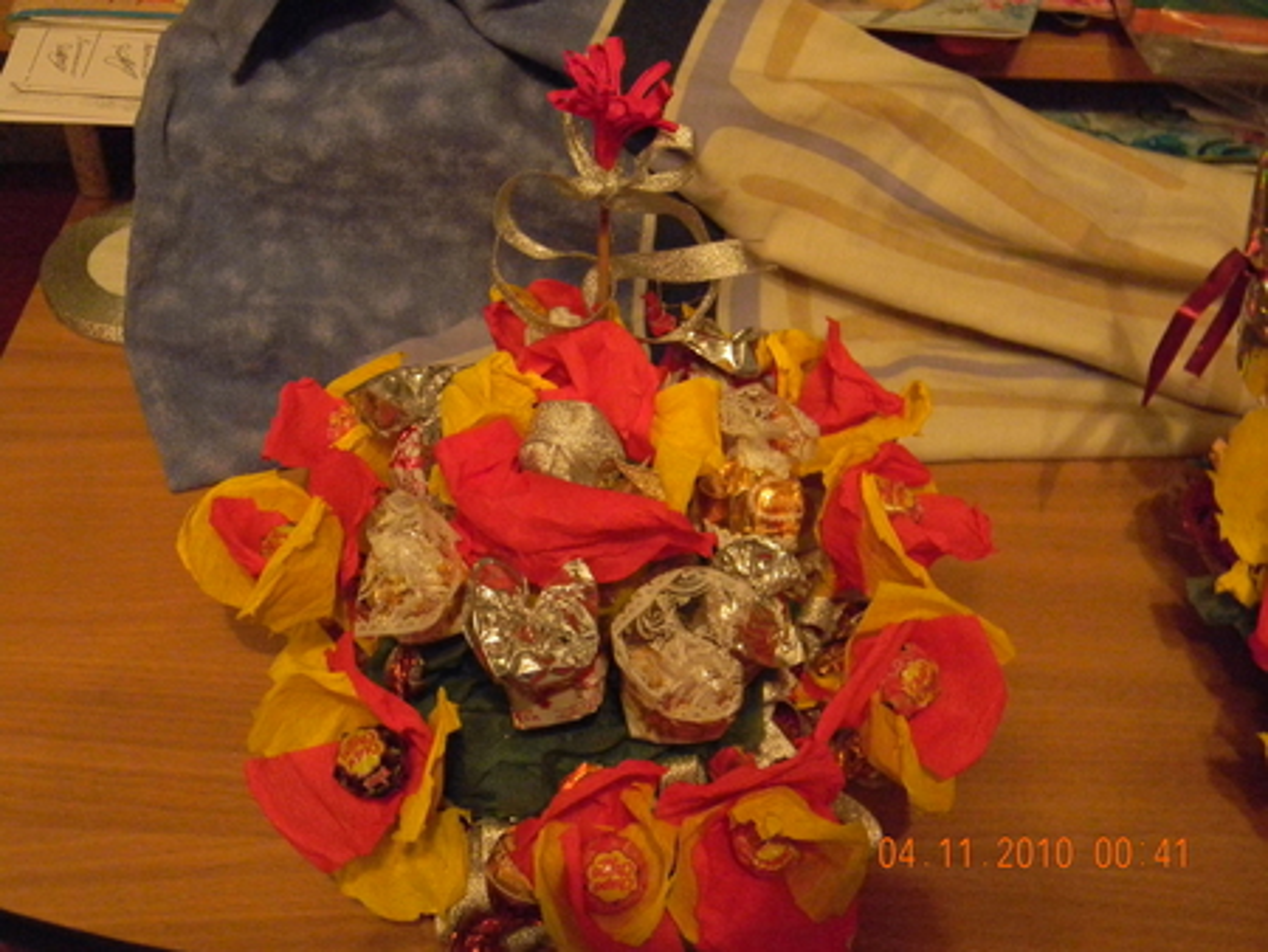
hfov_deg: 45.8
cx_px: 634
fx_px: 1503
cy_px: 476
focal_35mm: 41
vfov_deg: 35.2
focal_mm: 7.3
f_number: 3.8
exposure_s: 1/4.2
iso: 200
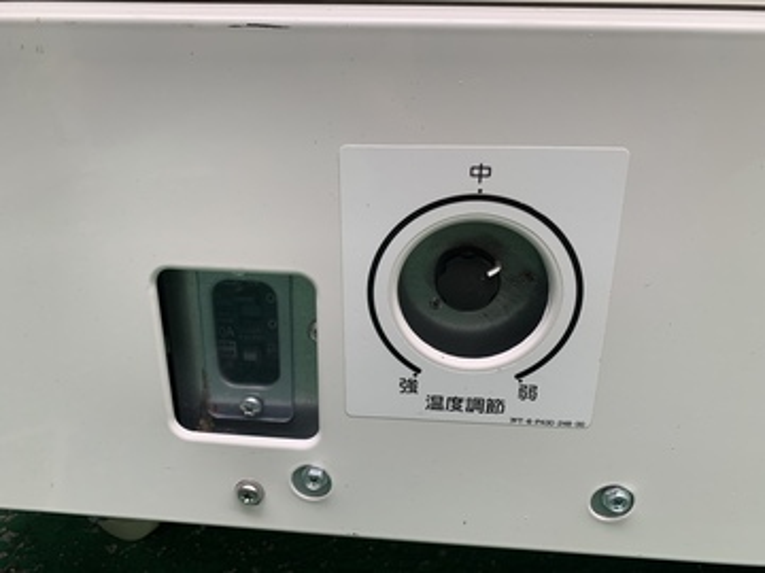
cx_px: 382
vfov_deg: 53.1
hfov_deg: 67.3
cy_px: 286
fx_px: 575
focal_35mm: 26
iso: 40
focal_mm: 4.25
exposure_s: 1/122
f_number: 1.8
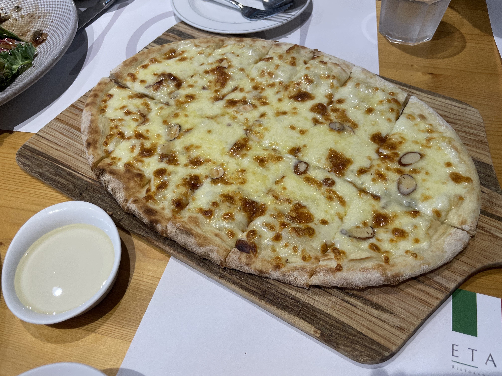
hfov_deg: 67.3
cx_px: 251
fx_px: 377
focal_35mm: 26
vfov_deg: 53.1
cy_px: 188
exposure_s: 1/120
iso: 100
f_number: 1.6
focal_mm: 4.2
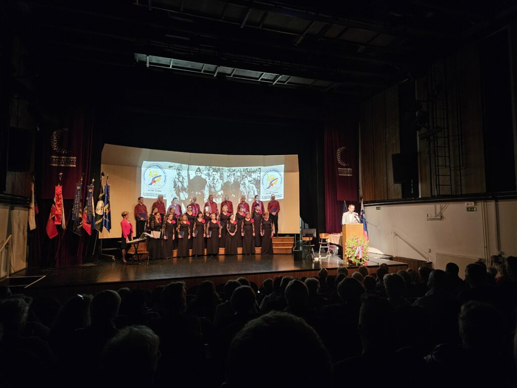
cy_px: 194
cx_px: 258
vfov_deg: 58.9
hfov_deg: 73.9
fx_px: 344
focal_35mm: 23
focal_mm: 5.4
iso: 640
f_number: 1.8
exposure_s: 1/33
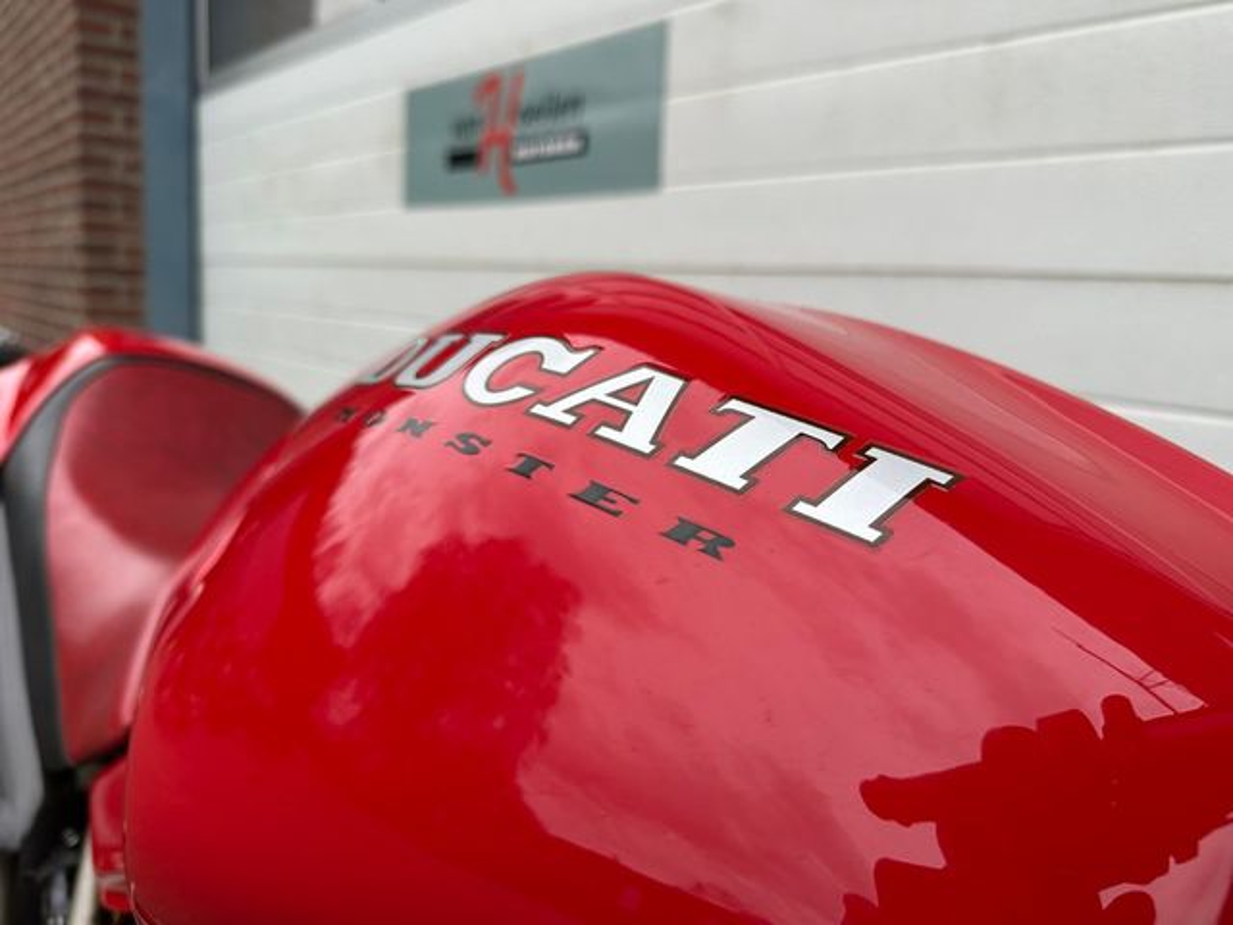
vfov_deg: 56.8
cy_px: 462
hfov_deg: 71.6
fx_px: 855
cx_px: 616
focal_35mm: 24
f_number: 1.78
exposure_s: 1/535
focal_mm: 6.86
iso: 80
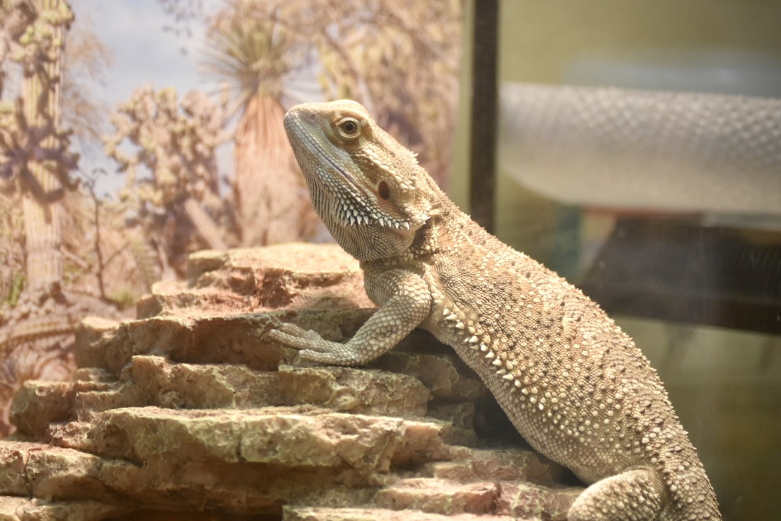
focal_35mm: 122
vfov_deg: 11.2
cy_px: 359
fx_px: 2641
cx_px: 217
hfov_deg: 16.8
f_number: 4
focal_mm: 55
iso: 800
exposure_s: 1/125
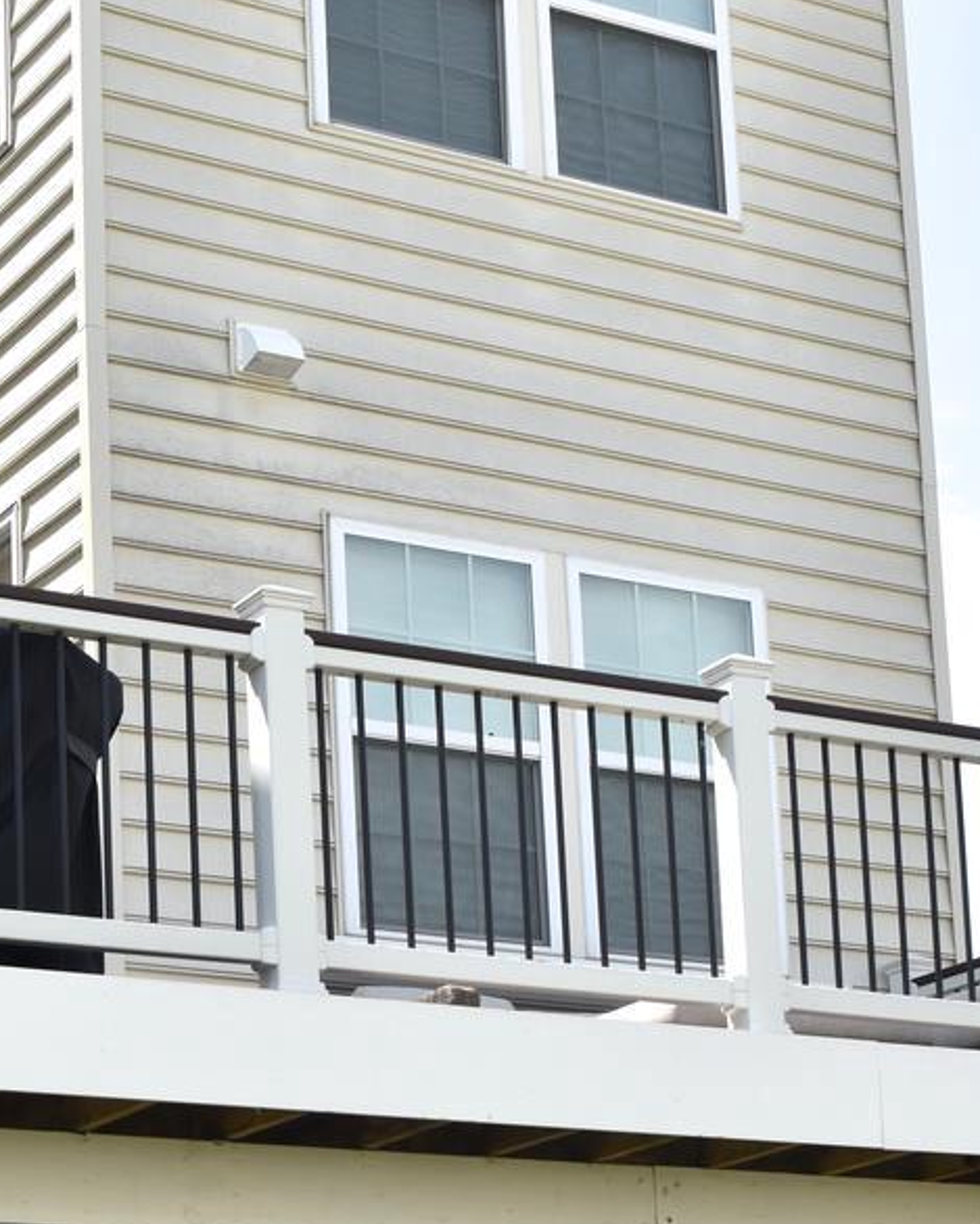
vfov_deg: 20.2
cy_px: 1170
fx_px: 3343
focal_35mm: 92
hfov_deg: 16.7
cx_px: 401
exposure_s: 1/250
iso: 200
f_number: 8
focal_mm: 25
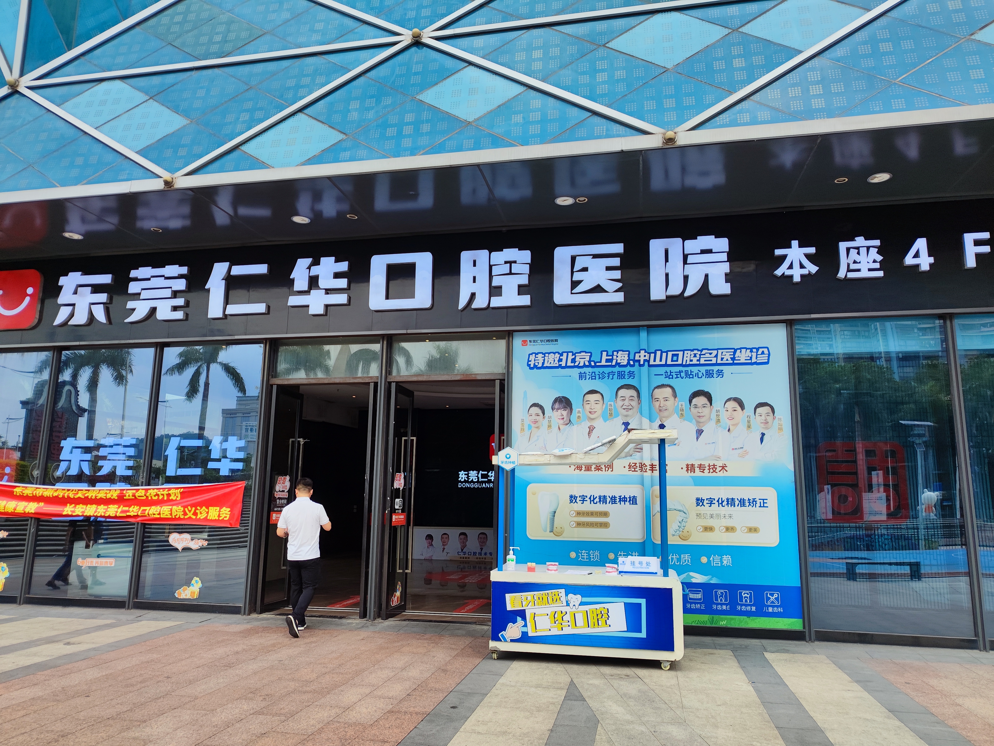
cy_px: 373
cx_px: 497
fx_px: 689
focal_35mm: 24
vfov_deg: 56.8
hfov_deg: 71.6
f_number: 1.65
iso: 50
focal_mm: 5.26
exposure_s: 1/536
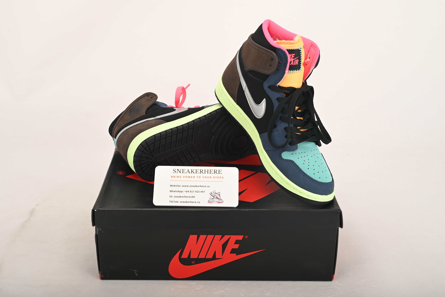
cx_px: 222
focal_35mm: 47
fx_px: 581
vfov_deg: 28.7
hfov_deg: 41.9
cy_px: 148
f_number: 11
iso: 100
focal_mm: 47
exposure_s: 1/200
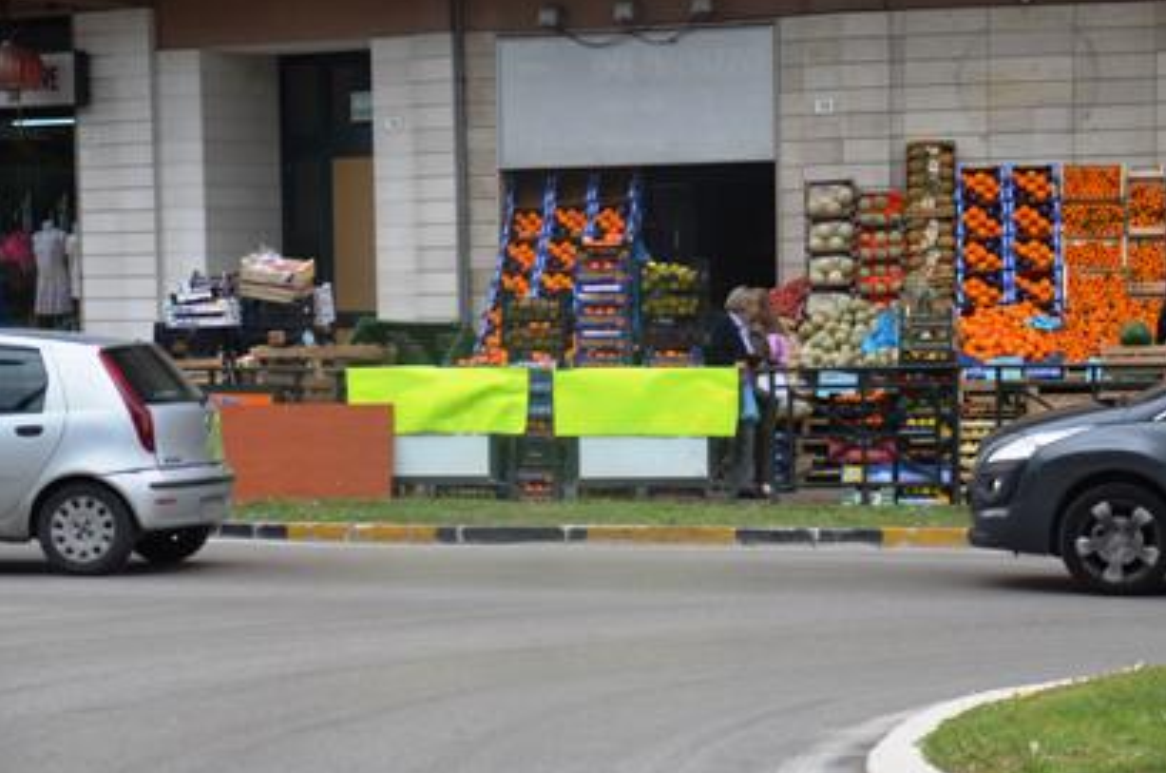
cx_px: 633
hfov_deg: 17.8
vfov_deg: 11.9
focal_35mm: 115
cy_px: 404
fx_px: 3717
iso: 250
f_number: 5.6
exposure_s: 1/500
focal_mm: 70
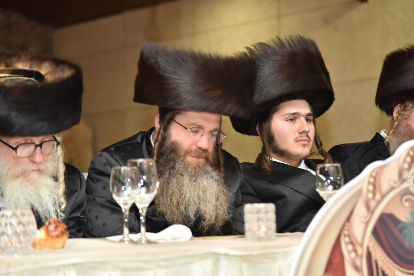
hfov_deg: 17.1
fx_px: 1380
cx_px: 207
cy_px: 138
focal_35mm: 120
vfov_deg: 11.4
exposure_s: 1/160
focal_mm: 120
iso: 1600
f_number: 4
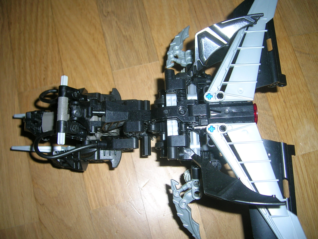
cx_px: 159
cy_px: 120
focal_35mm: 35
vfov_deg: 40.7
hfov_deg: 52.6
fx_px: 322
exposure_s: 1/60.1
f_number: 2.8
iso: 50
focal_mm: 5.4
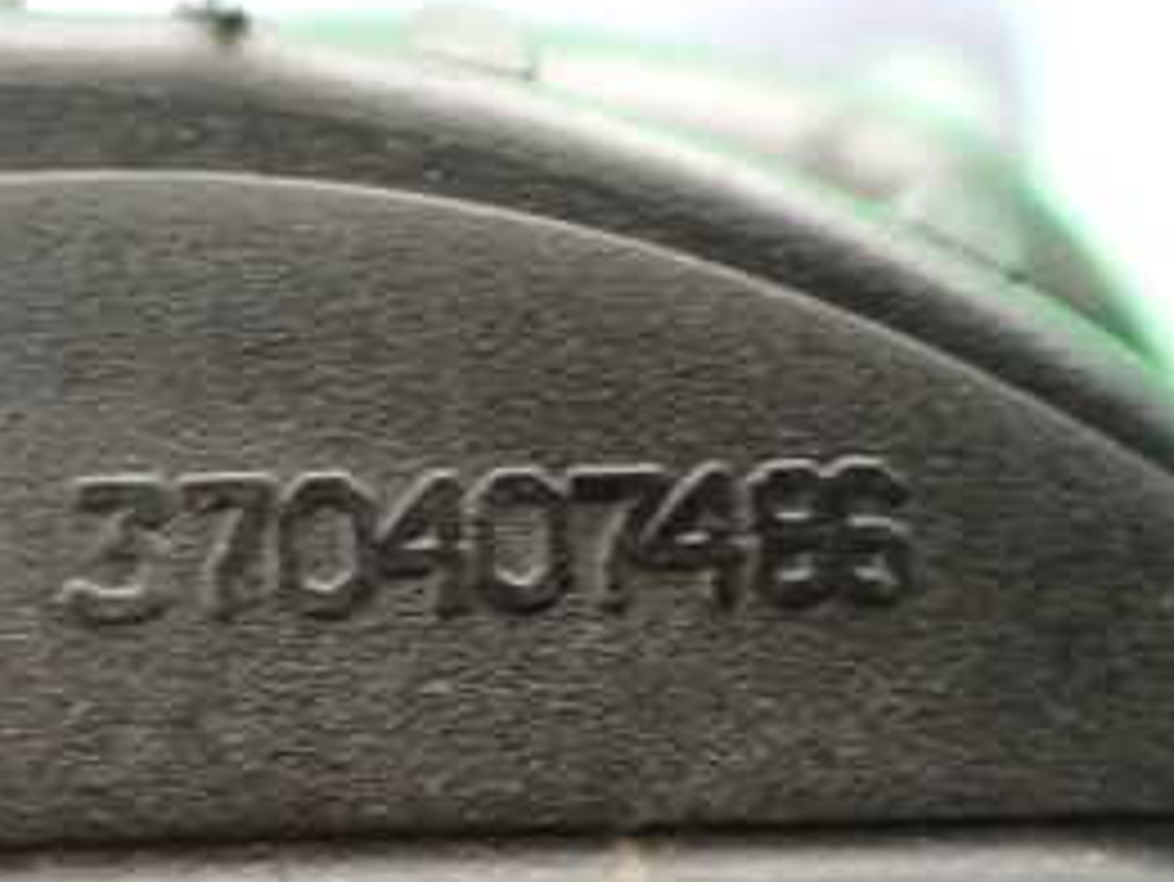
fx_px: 2341
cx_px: 333
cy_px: 482
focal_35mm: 69
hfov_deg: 27.9
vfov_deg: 21.3
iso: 1250
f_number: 2.3
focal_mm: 5.4
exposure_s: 1/30
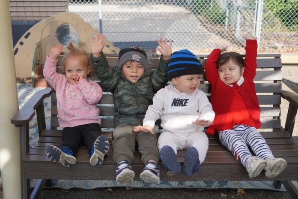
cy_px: 100
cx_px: 149
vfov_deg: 29.2
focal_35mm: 46
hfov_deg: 42.7
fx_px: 381
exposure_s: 1/200
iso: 100
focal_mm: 46
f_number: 4.5
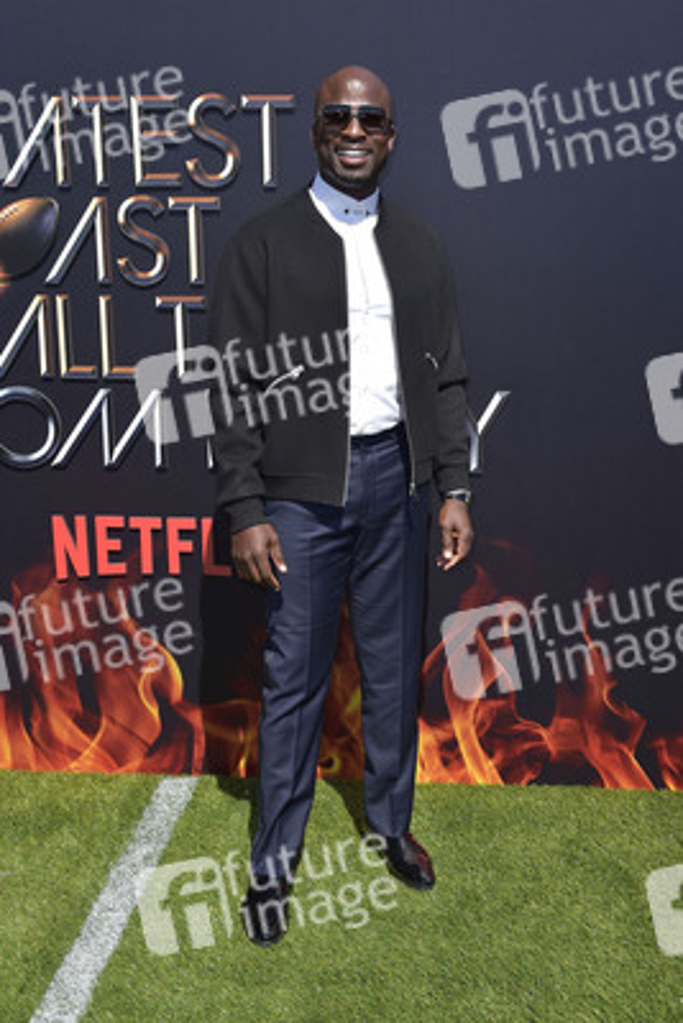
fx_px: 1024
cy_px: 512
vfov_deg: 53.1
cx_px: 342
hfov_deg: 36.9
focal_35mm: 36
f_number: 8
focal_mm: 36
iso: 200
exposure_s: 1/250
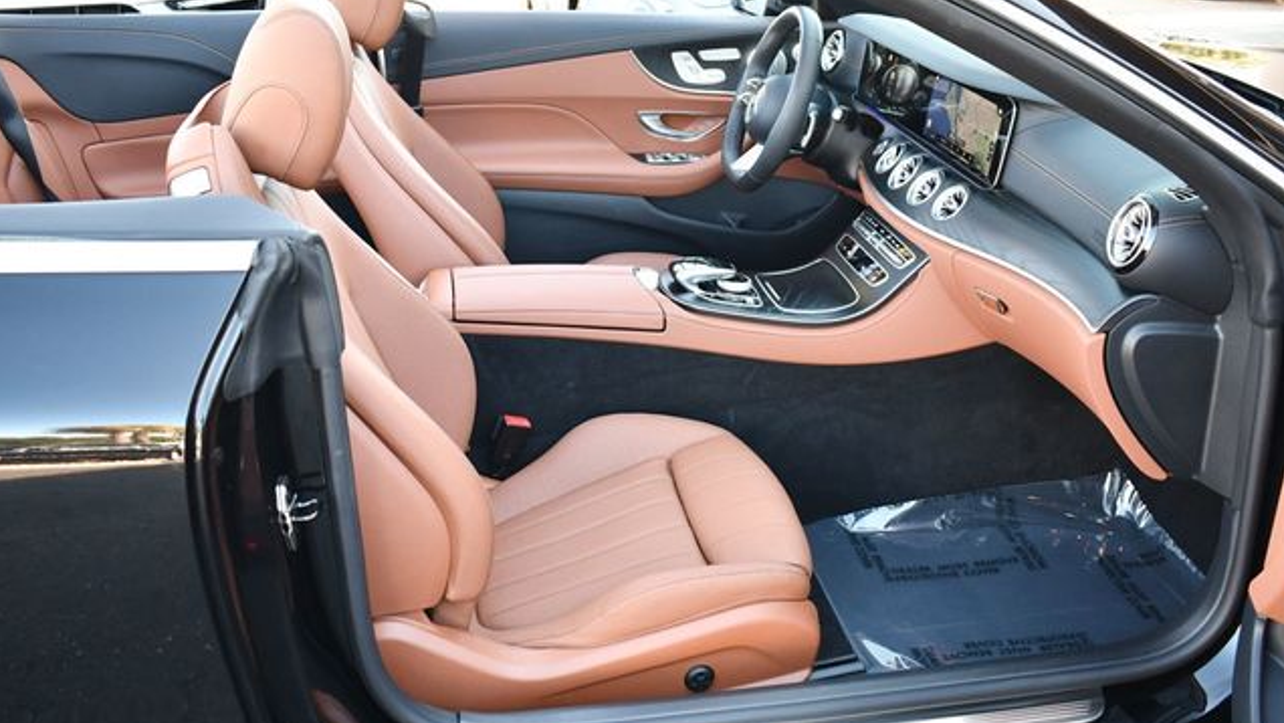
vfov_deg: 31.2
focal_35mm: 38
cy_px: 313
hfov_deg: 52.8
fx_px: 1294
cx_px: 640
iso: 800
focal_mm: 18
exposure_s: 1/200
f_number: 3.5
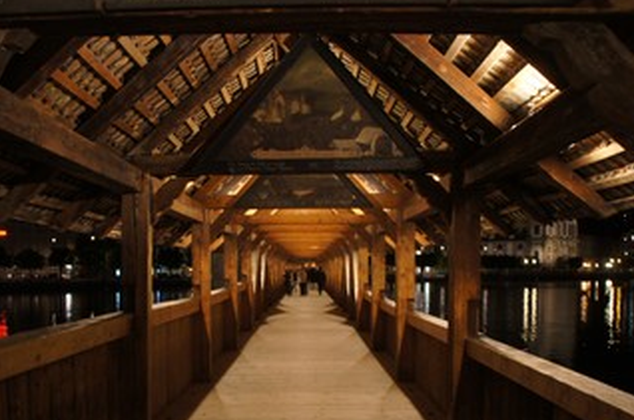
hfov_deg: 49.4
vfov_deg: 33.7
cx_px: 265
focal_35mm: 39
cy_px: 292
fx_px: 686
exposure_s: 1/30
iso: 2500
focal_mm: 18
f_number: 3.5
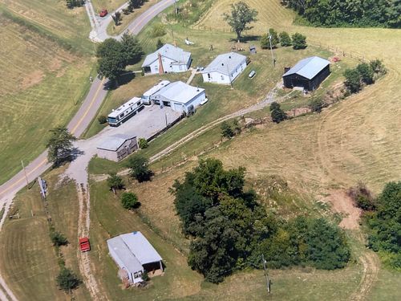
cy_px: 150
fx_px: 301
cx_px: 200
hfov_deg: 67.3
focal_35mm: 26
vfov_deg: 53.1
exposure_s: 1/60
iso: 500
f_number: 1.5
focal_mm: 5.7
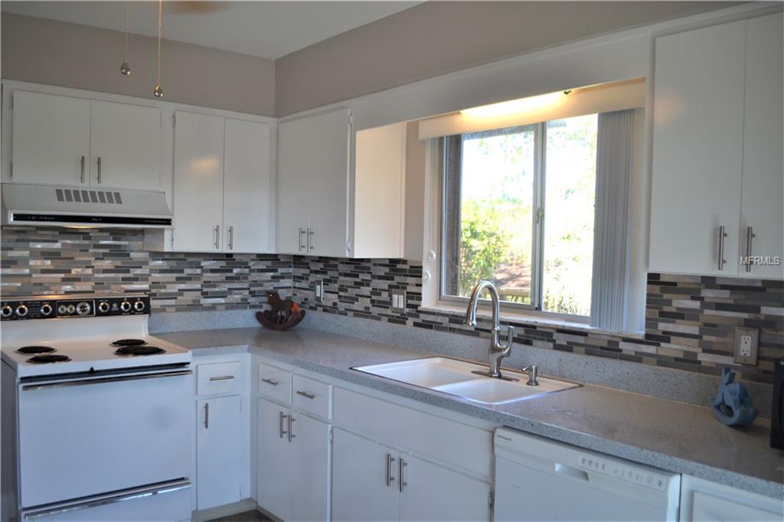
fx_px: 653
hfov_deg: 61.9
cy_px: 261
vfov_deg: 43.6
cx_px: 392
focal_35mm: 30
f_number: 4
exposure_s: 1/60
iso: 100
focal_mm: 20
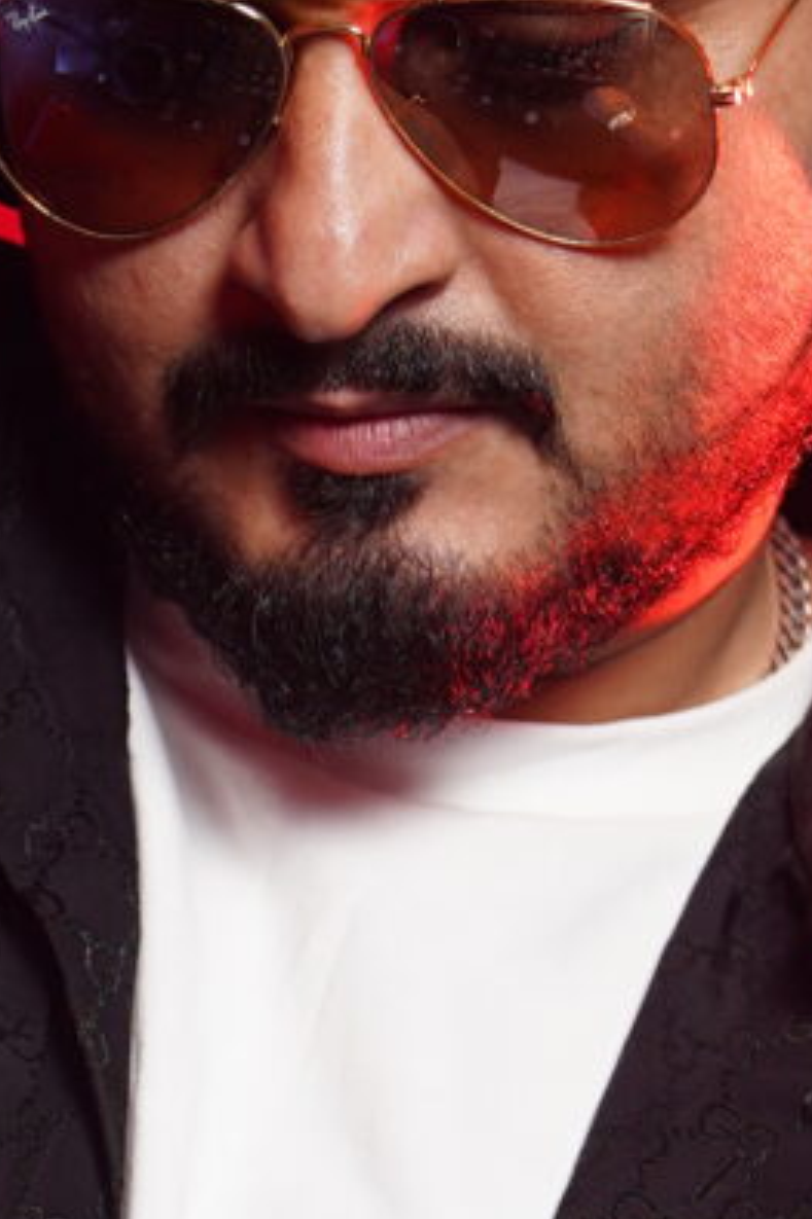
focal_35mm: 227
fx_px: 7686
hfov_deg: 6.0
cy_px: 1849
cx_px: -82
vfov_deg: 8.8
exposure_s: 1/200
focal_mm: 35
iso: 100
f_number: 3.2
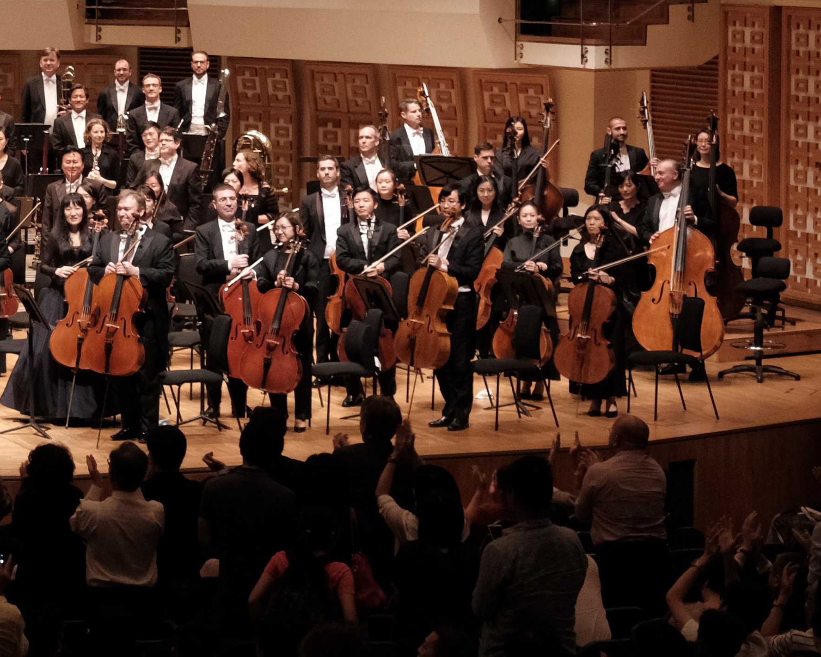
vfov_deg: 12.3
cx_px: -150
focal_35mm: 124
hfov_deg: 15.0
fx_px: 3013
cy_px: -12
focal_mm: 31.1
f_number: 2.8
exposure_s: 1/160
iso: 2000
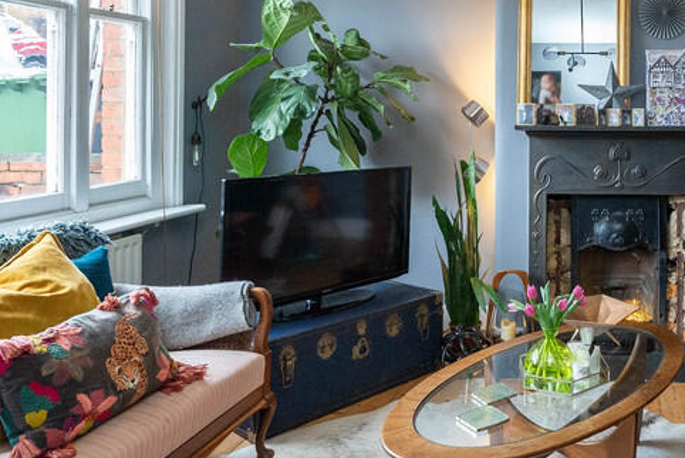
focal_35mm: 35
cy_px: 115
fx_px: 668
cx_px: 556
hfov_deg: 50.7
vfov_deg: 36.9
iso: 1250
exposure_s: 1/15
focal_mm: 16.5
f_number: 7.1
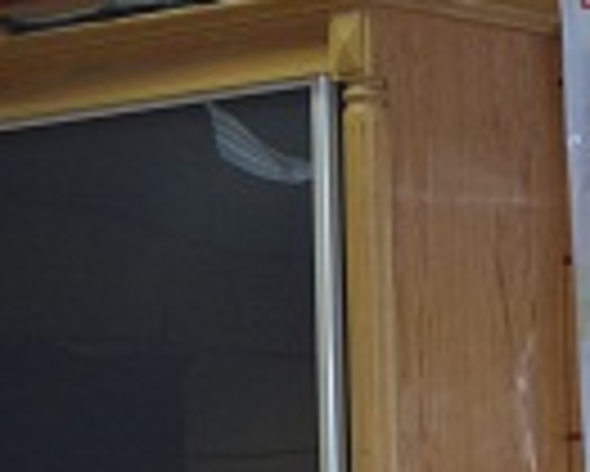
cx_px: 946
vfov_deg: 6.1
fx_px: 4334
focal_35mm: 248
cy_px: 800
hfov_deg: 7.6
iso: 800
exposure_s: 1/60
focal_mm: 42
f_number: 4.8
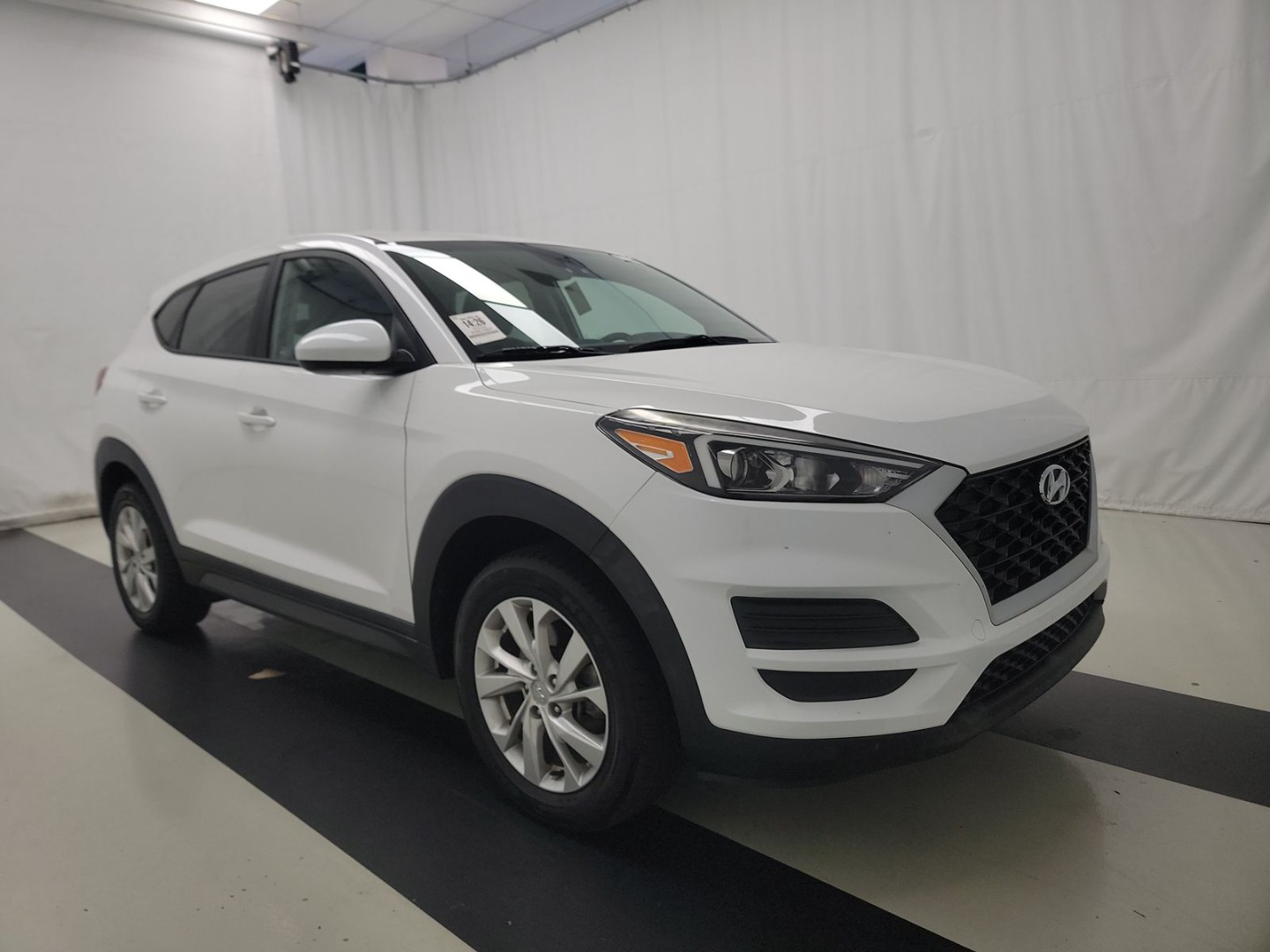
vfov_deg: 56.8
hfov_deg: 71.6
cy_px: 476
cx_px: 635
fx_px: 881
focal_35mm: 24
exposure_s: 1/59
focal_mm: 6.7
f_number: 1.8
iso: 127
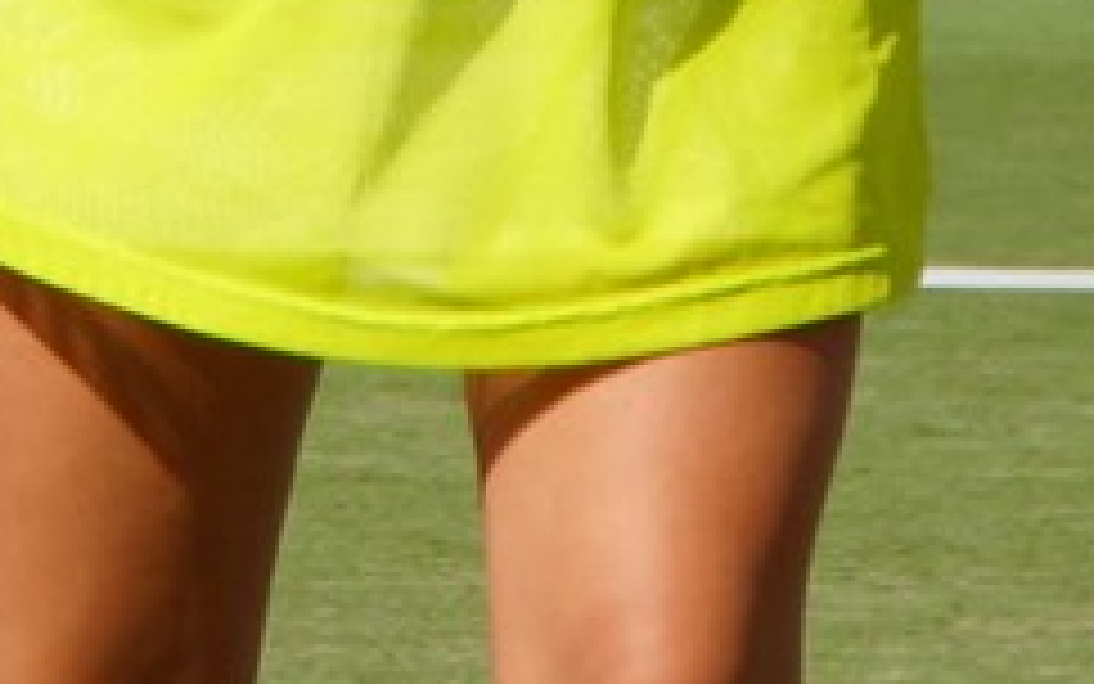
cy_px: -1220
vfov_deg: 1.5
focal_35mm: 900
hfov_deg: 2.3
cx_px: 1180
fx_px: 26840
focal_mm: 140
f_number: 7.1
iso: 100
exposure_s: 1/500
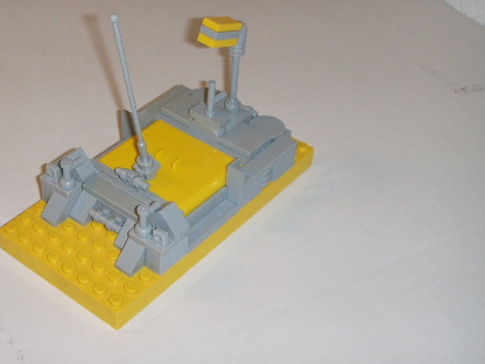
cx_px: 141
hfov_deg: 31.8
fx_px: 841
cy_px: 174
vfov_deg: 24.4
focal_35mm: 60
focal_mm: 6.6
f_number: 3.5
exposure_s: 1/45
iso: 100
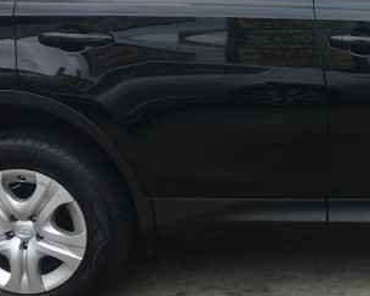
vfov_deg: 16.2
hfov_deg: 19.5
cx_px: 389
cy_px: 124
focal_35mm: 95
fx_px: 1040
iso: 25
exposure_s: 1/214
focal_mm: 4.15
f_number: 2.2
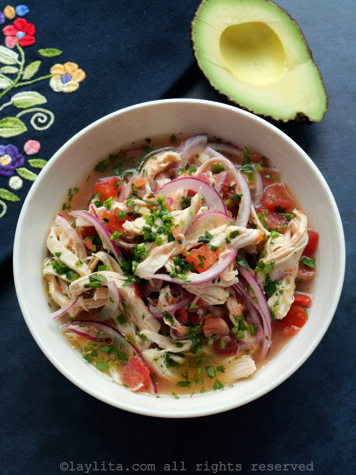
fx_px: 850
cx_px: 178
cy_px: 238
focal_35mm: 62
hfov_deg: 23.7
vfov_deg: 31.2
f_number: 7.1
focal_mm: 31
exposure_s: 1/80
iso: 800
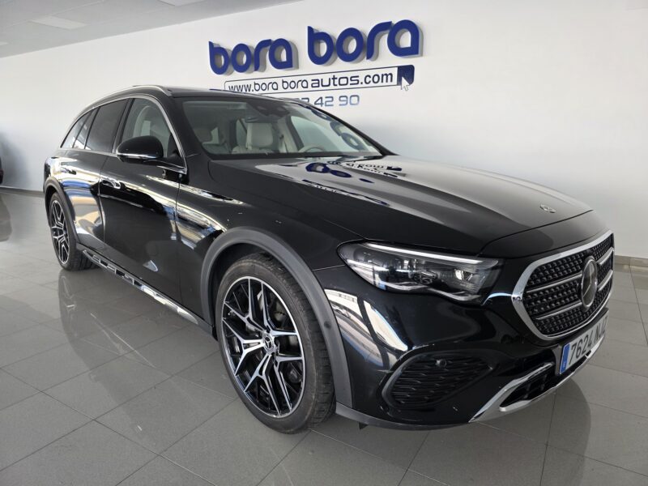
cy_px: 243
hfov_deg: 73.9
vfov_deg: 58.9
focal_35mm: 23
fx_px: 431
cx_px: 324
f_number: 1.7
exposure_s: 1/100
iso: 250
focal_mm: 6.3
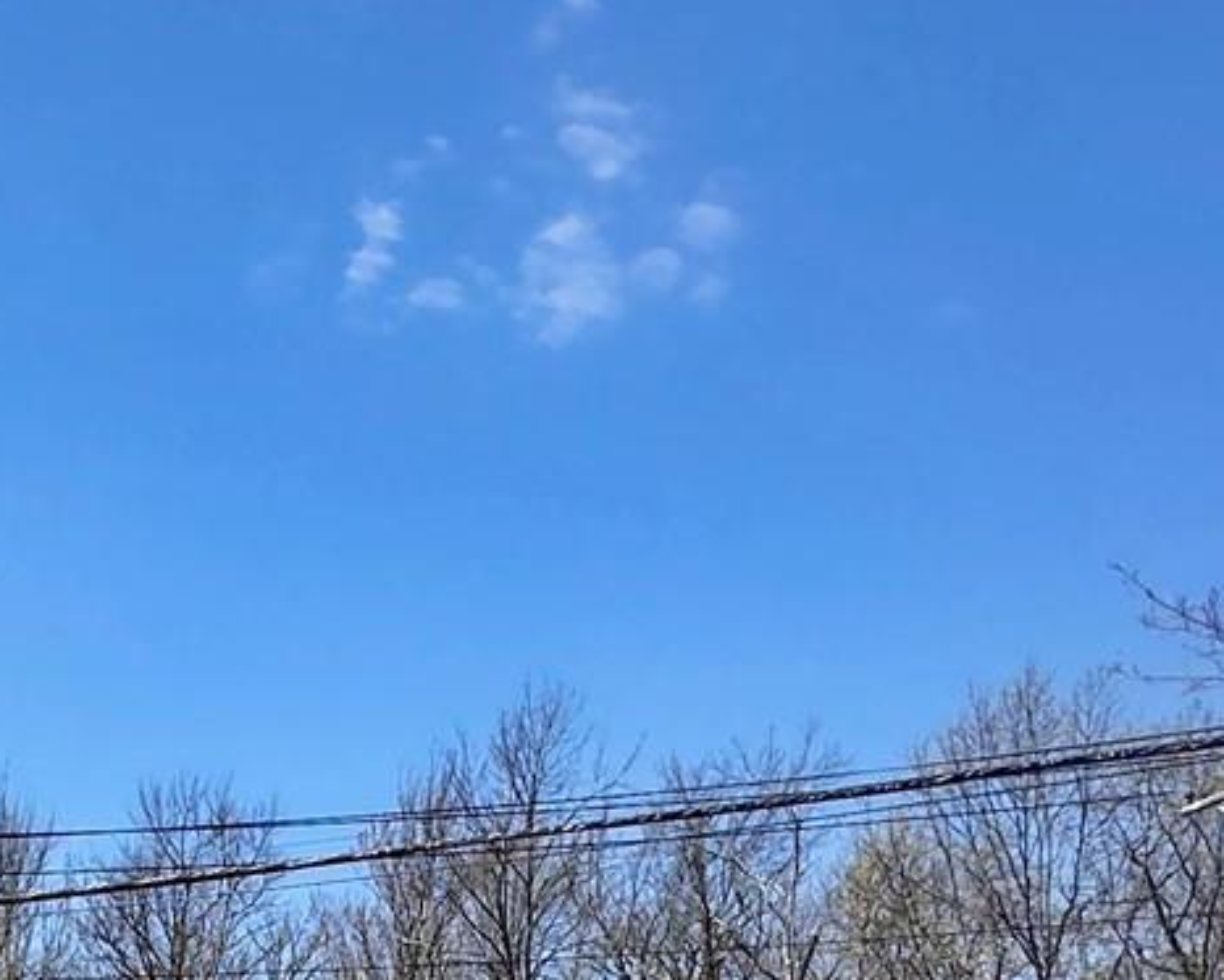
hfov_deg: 29.3
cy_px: 1632
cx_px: -16
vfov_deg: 20.2
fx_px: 2174
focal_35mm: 60
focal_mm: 2.22
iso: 40
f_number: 2.2
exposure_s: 1/1667
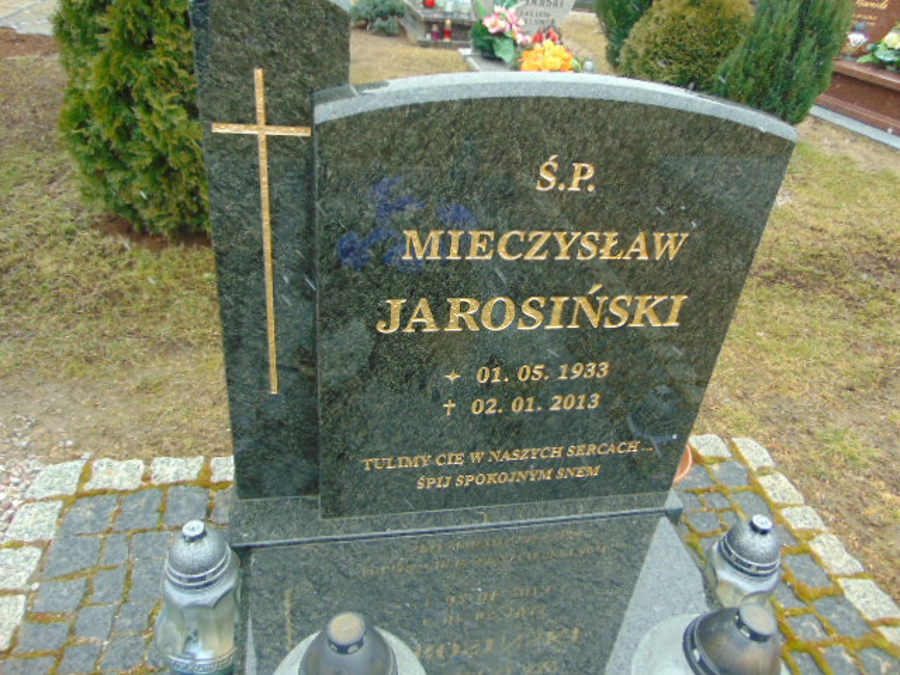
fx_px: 650
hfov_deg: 69.4
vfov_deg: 54.9
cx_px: 450
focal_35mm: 25
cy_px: 338
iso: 80
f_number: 3
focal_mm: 4.5
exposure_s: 1/100
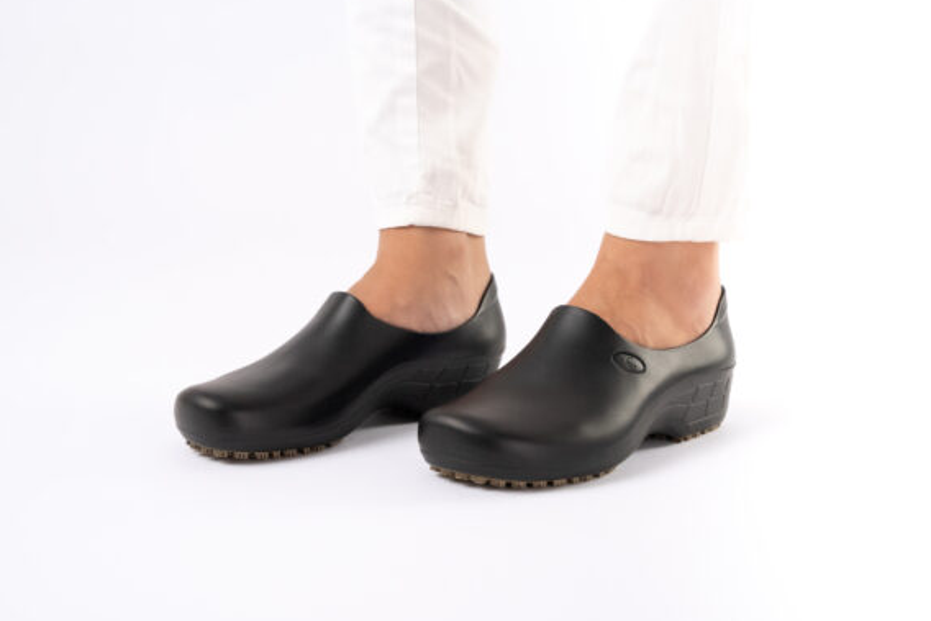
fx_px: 1914
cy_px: 317
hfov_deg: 27.3
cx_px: 475
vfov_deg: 18.4
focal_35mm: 74
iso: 1000
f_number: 8
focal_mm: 70
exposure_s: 1/200
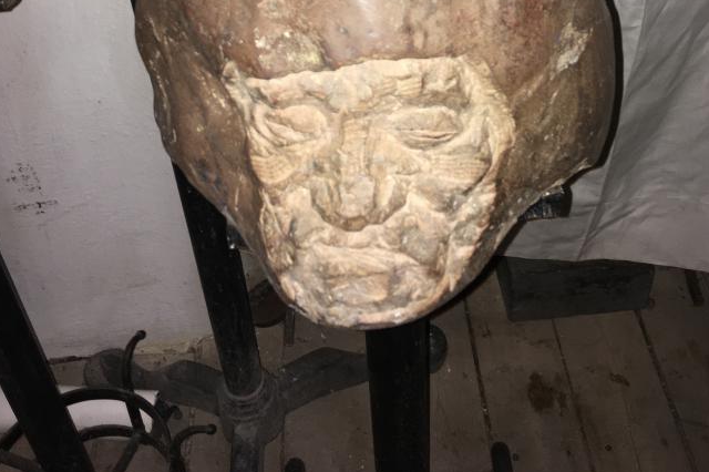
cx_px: 363
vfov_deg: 28.2
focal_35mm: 44
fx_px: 866
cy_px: -24
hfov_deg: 44.5
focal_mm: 4.15
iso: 40
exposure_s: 1/17
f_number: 2.2
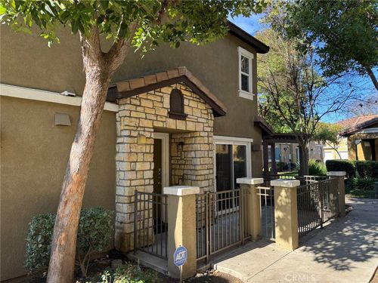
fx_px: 262
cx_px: 189
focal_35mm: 24
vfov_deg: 56.8
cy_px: 142
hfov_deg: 71.6
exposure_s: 1/609
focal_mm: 6.76
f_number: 1.78
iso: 80
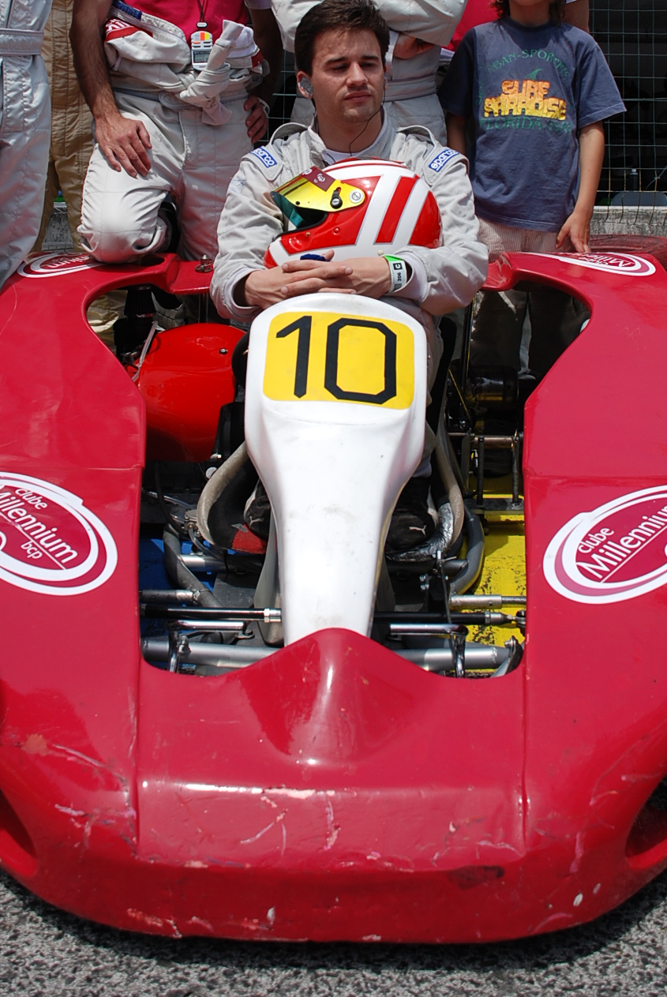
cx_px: 331
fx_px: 1275
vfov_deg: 41.5
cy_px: 250
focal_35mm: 46
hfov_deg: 29.3
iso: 125
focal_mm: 20
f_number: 4
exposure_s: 1/1000
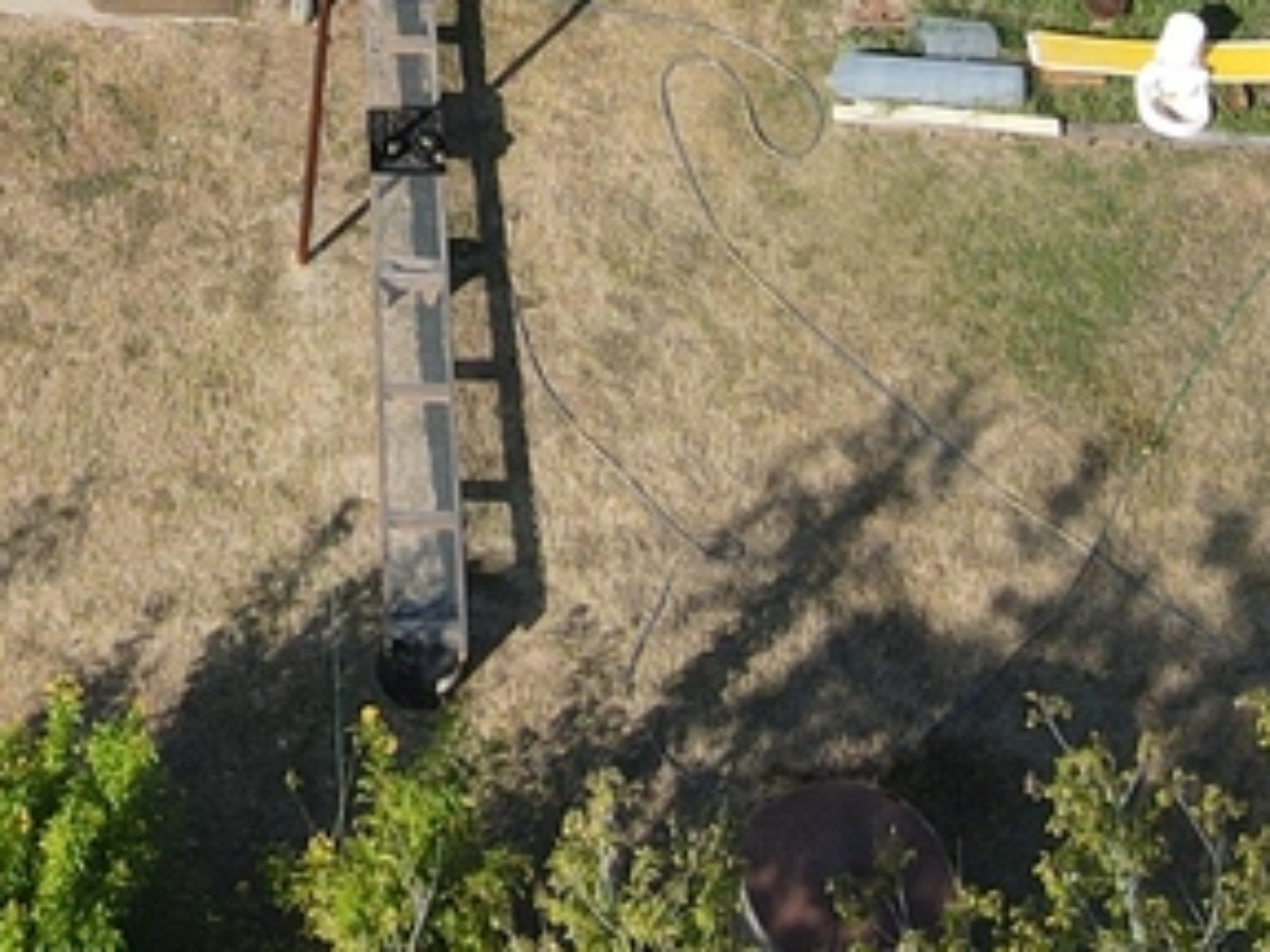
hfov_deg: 15.8
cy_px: -807
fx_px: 4403
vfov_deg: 11.4
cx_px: -229
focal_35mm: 120
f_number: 2.8
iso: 100
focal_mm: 4.5
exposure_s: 1/500
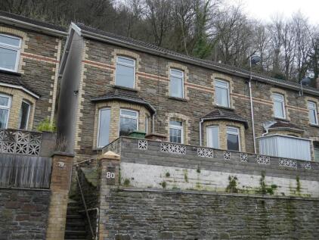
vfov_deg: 39.7
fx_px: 332
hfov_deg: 51.3
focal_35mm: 36
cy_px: 120
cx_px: 160
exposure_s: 1/80
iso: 200
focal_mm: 18
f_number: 4
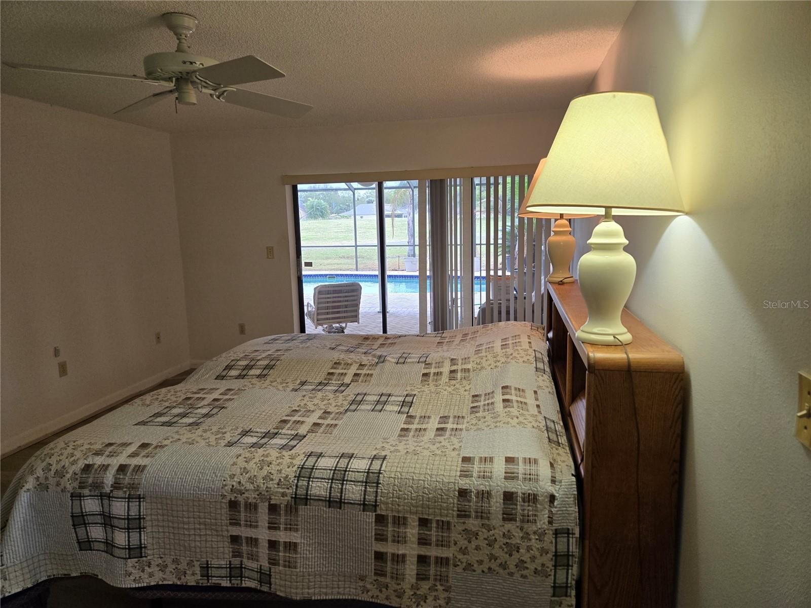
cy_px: 304
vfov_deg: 58.9
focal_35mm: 23
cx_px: 406
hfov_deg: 73.9
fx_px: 539
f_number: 1.8
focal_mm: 5.4
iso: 160
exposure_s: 1/120
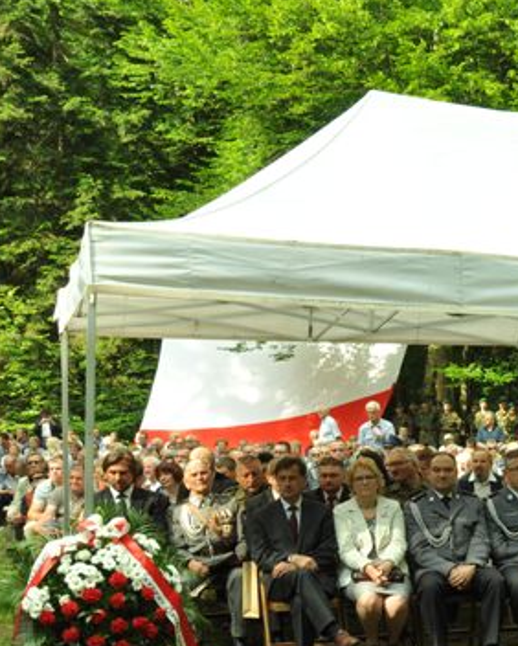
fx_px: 1284
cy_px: 478
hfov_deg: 20.6
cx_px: 687
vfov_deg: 27.9
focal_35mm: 67
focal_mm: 21
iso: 320
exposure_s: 1/100
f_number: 10
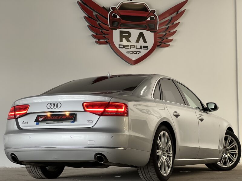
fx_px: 538
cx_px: 121
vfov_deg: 19.1
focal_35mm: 77
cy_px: 90
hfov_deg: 25.3
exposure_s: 1/40
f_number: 2.8
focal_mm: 9
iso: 200
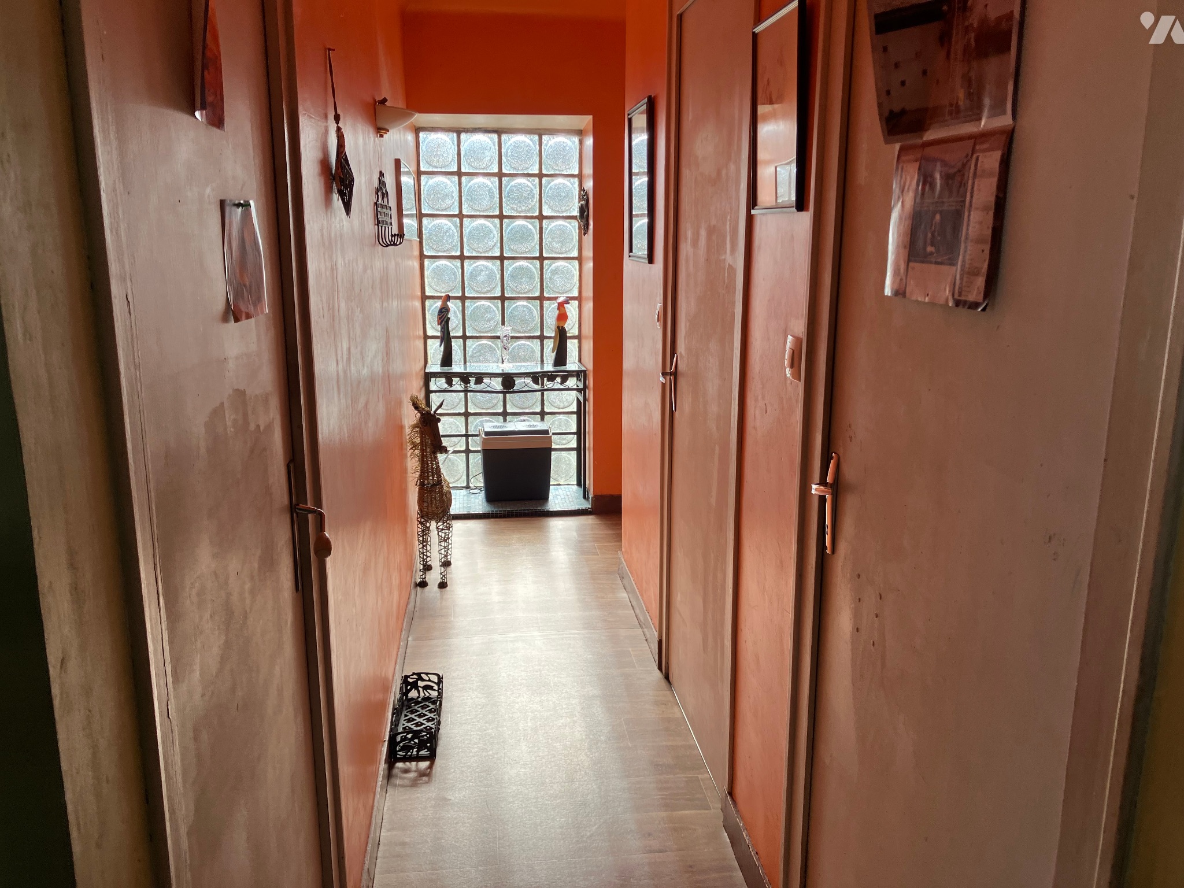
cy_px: 444
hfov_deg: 63.4
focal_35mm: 28
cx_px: 592
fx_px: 958
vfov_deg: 49.7
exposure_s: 1/392
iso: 32
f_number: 1.8
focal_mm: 3.99
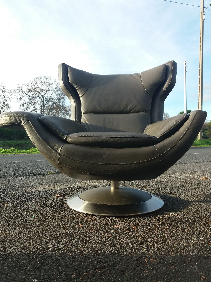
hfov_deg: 49.7
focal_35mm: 28
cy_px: 141
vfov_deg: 63.4
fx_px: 228
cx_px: 106
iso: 64
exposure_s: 1/362
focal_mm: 3.7
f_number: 1.9
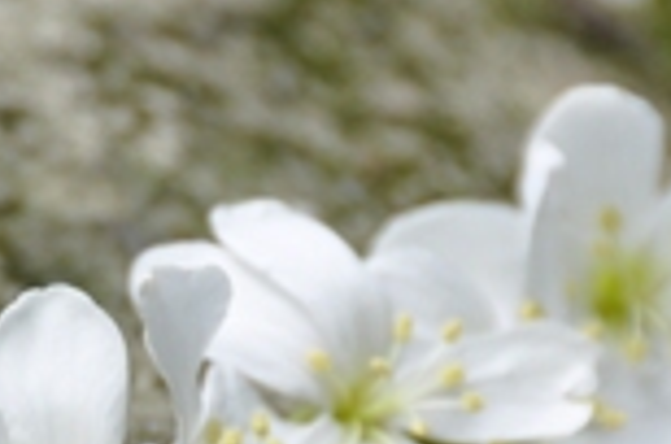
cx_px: 52
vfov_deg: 1.9
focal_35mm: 703
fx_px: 13076
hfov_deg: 2.9
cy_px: 437
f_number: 7.1
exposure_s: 1/200
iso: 200
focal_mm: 120
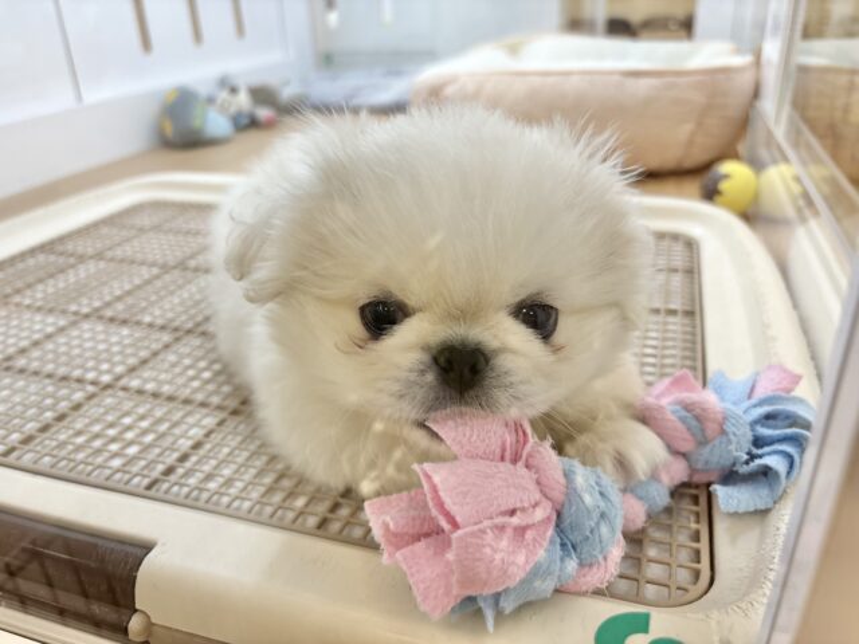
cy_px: 322
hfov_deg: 67.3
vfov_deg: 53.1
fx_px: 645
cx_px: 430
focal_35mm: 26
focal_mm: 5.96
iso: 64
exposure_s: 1/100
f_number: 1.6
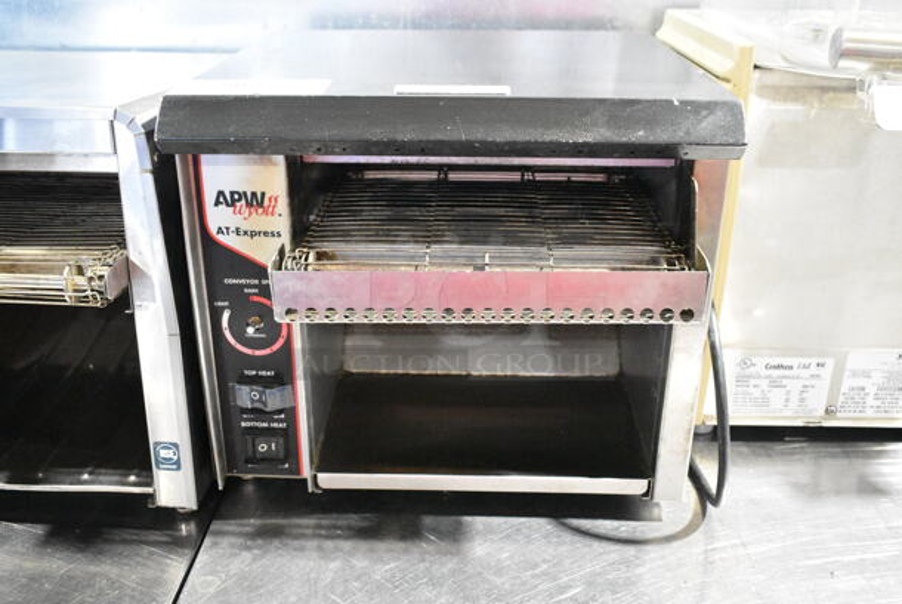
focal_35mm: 34
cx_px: 451
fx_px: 865
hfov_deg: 55.1
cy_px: 302
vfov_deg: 38.4
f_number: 5
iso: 6400
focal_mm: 23
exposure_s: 1/100
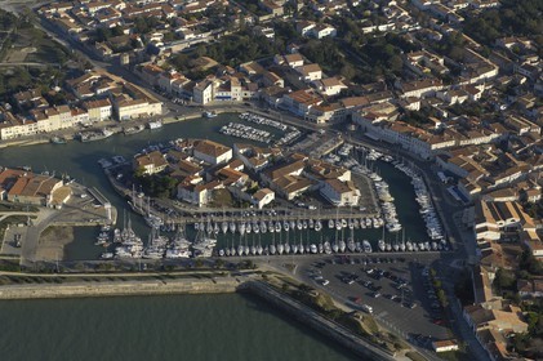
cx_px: 272
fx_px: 1085
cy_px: 180
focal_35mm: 72
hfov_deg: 28.1
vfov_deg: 18.9
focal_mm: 48
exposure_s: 1/640
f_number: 5
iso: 100
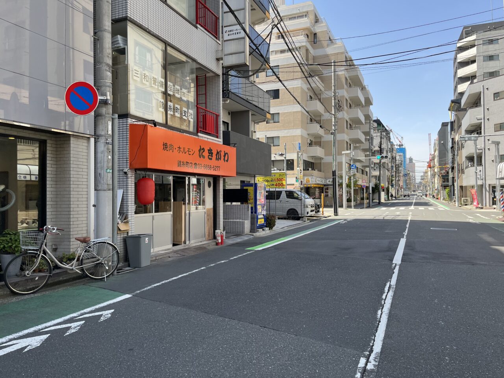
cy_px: 189
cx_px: 252
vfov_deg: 53.1
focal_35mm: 26
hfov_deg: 67.3
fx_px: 379
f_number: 1.6
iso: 50
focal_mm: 5.1
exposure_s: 1/833
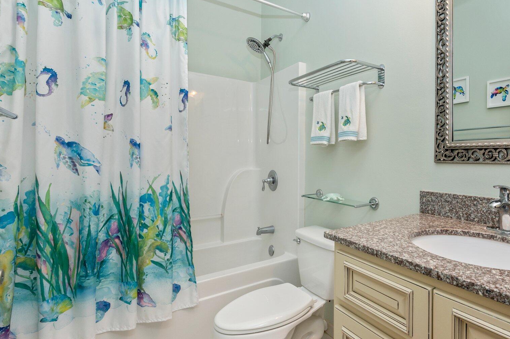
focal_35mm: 20
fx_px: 279
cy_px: 164
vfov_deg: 62.7
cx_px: 334
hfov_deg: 82.4
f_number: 9
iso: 640
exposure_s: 1/60
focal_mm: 14.5
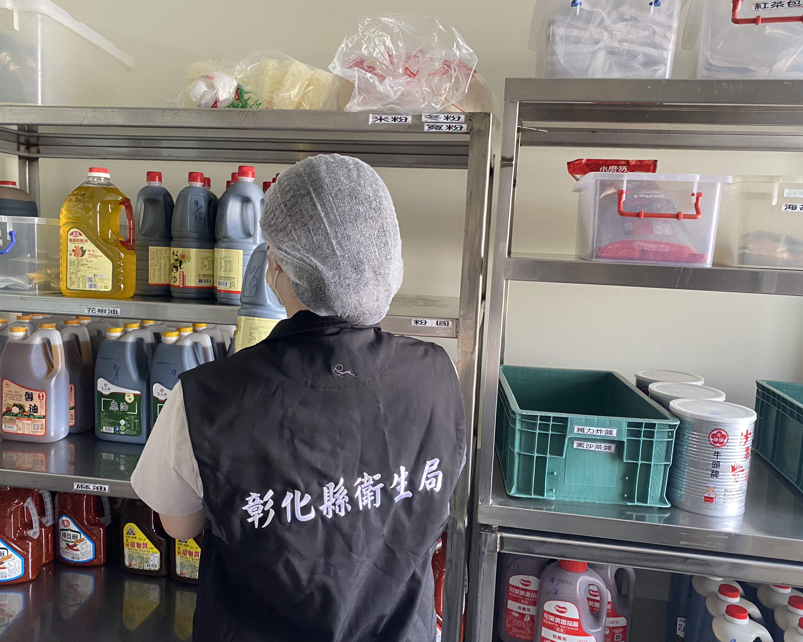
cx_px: 402
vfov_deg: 51.5
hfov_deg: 62.2
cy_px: 327
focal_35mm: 28
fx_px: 666
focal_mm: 4.25
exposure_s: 1/60
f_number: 1.8
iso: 200
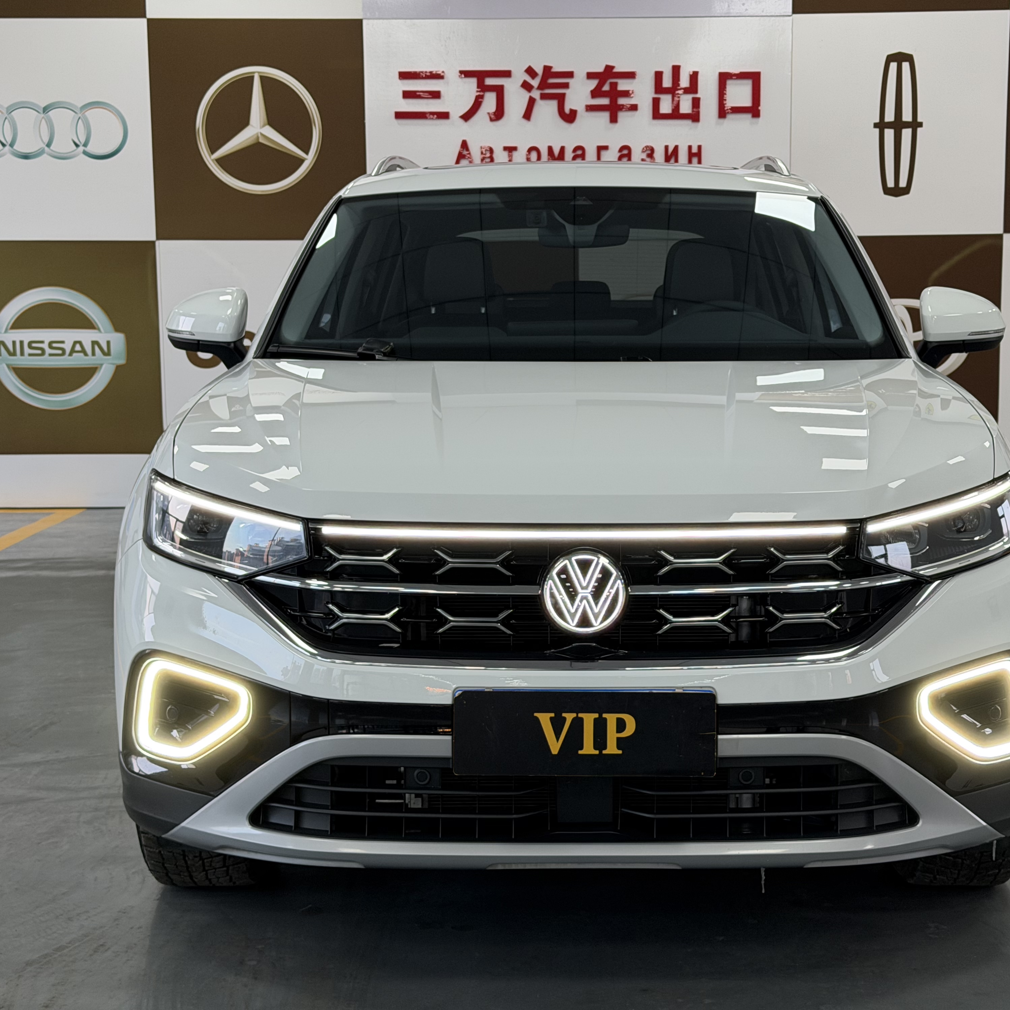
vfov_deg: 30.0
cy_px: 507
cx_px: 582
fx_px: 1882
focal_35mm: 57
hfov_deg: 30.0
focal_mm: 6.76
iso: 200
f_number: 1.78
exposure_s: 1/100
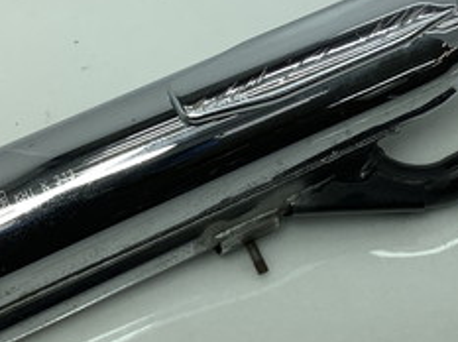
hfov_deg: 24.4
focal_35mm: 80
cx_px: 291
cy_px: 85
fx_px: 1057
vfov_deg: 18.3
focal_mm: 3.3
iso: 25
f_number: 2.4
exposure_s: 1/595
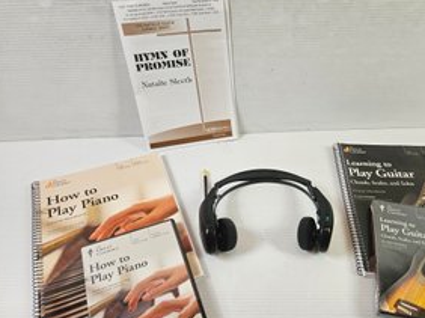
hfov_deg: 63.0
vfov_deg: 49.5
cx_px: 252
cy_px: 182
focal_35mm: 28
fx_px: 343
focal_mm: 5.4
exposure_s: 1/120
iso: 100
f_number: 1.8
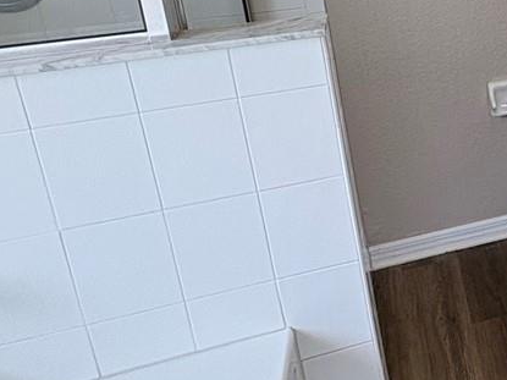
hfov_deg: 25.6
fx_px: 791
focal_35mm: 54
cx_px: 779
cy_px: 11
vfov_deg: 25.8
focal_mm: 2.22
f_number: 2.2
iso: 100
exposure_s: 1/120
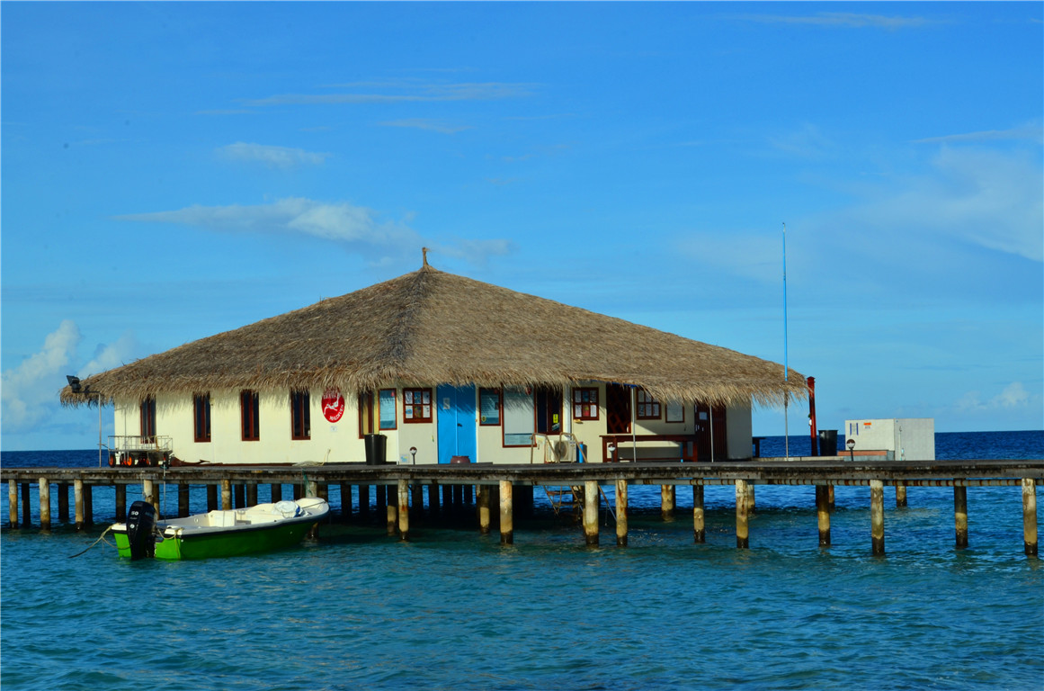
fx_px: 2256
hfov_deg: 26.1
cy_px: 346
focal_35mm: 78
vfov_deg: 17.4
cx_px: 522
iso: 100
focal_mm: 52
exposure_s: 1/80
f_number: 25
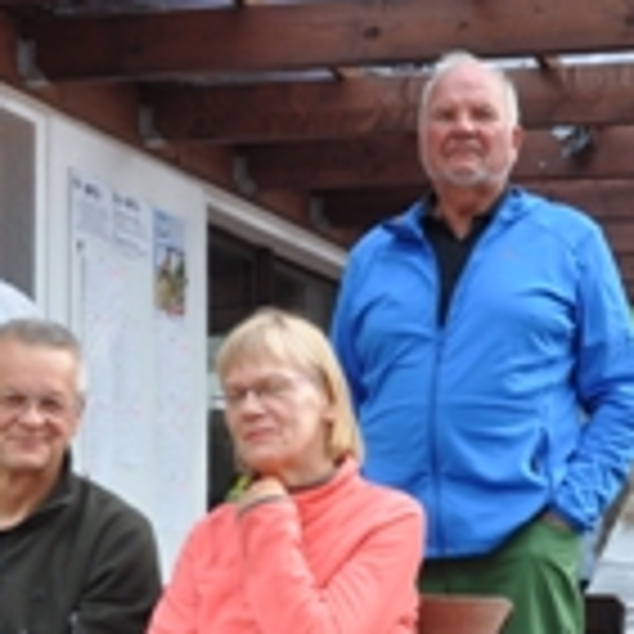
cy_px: 526
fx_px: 1844
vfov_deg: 19.3
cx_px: 162
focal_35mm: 89
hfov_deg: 19.4
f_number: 5.6
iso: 200
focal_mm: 22
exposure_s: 1/125
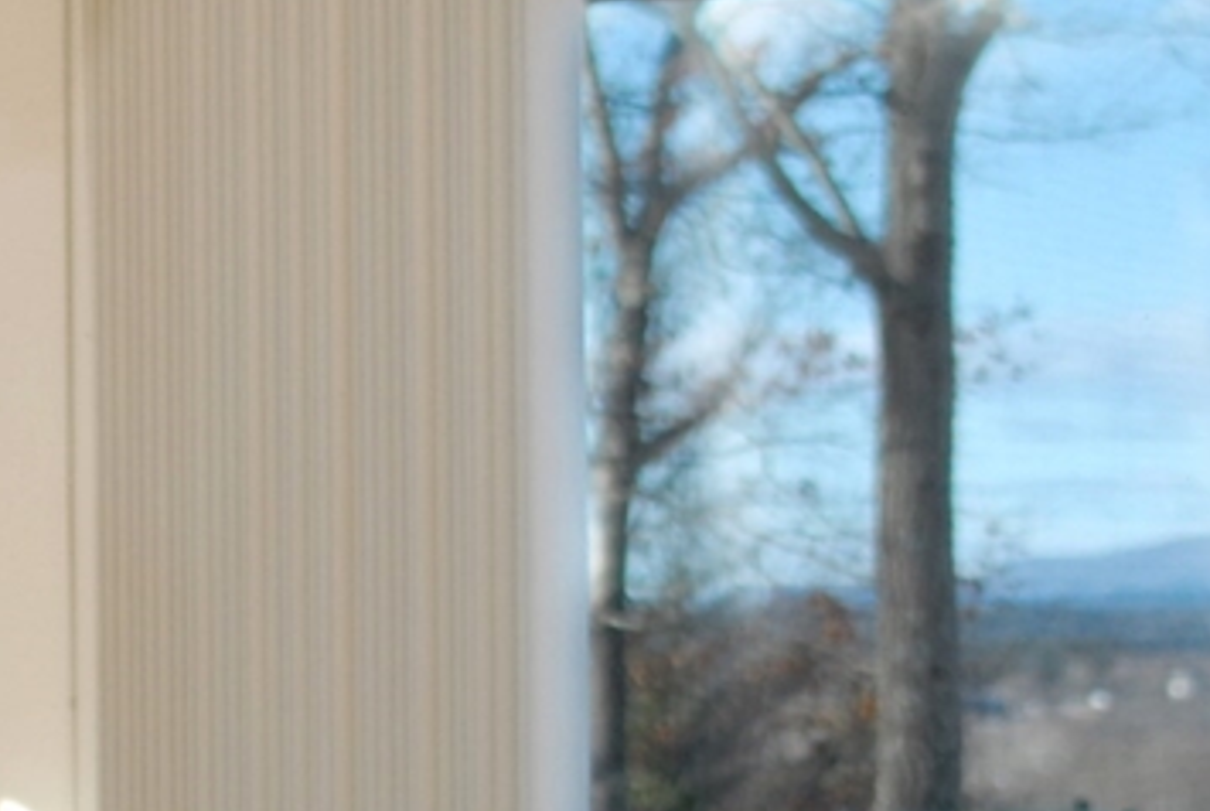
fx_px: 5099
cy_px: 879
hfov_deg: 13.3
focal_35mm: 151
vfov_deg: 9.0
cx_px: -31
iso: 400
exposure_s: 1/500
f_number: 2.5
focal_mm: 35
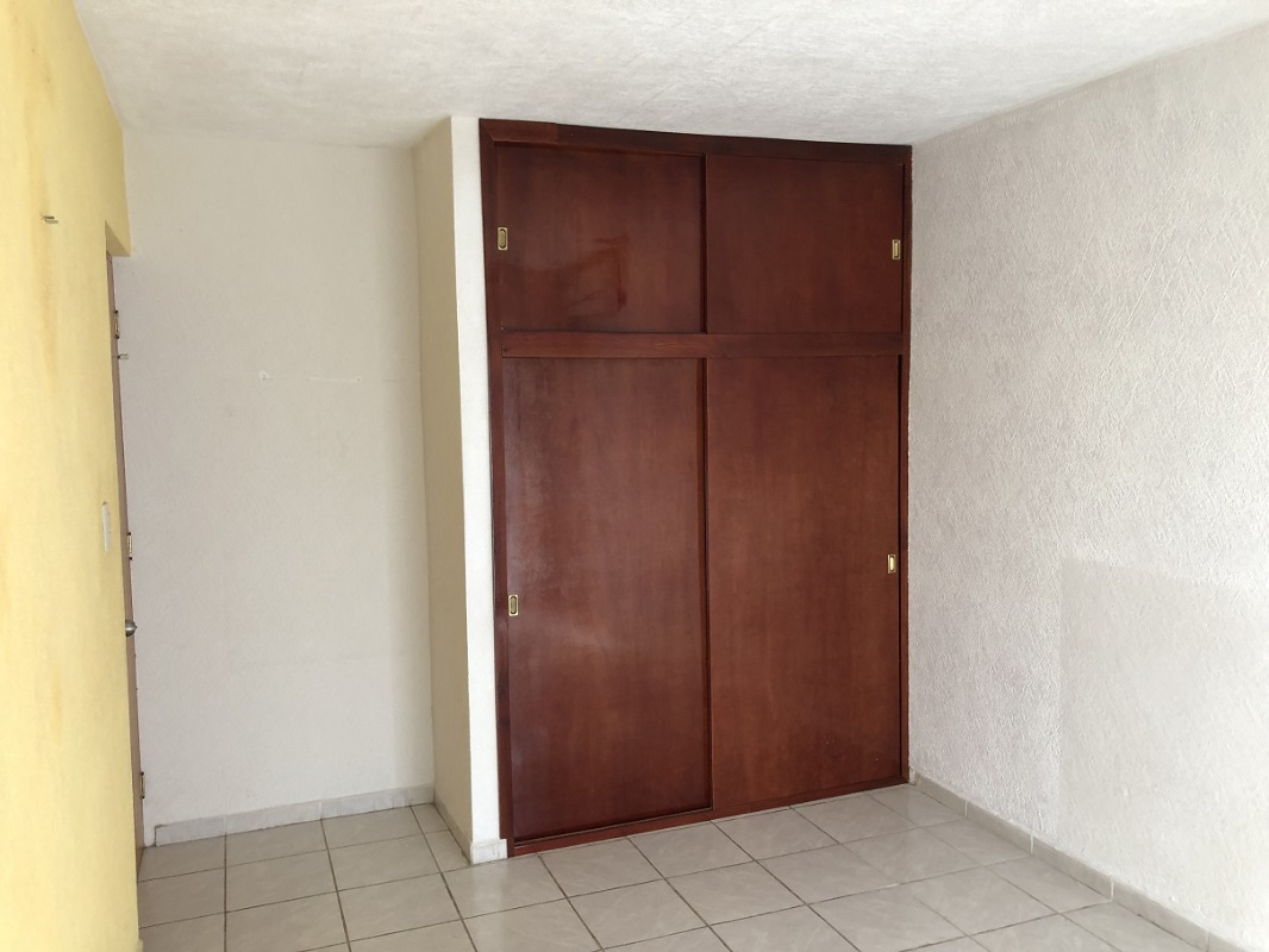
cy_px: 476
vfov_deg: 49.8
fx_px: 1027
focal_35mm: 28
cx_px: 634
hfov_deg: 63.4
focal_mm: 3.99
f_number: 1.8
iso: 40
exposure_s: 1/24
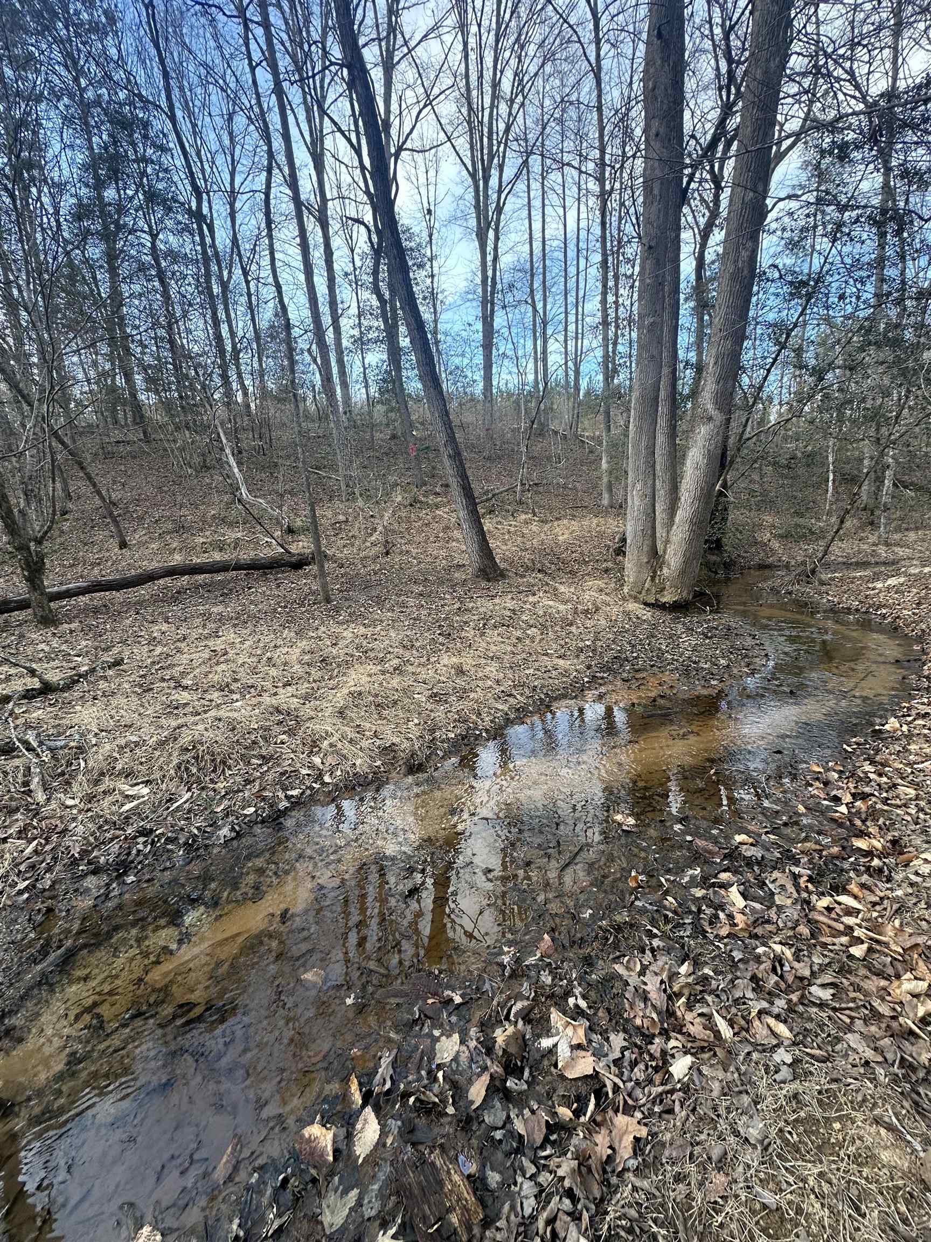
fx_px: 502
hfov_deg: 85.7
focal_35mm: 14
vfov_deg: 102.1
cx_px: 466
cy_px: 621
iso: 100
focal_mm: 2.22
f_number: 2.2
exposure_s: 1/99
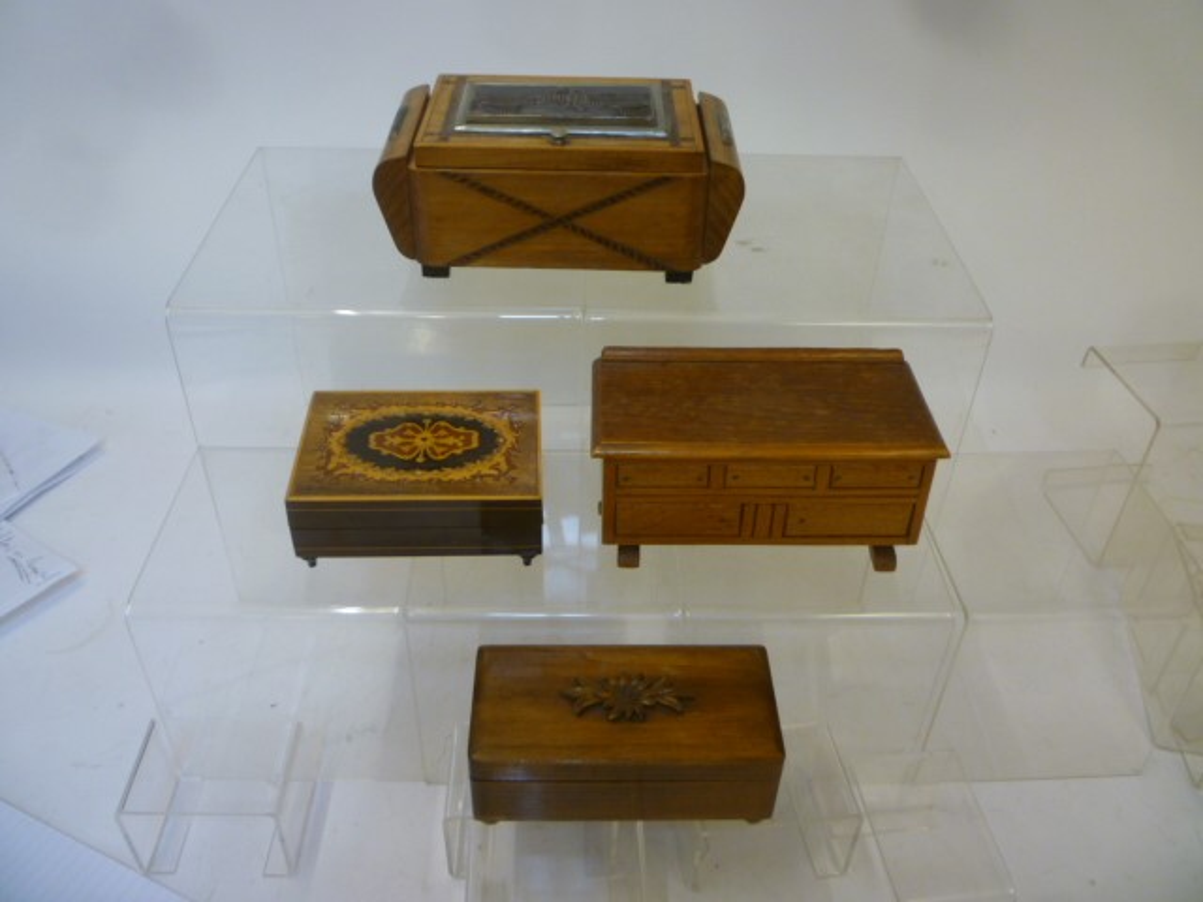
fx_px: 1008
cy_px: 451
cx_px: 602
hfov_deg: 61.7
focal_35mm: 29
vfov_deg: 48.2
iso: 160
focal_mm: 5.2
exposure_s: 1/30
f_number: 3.3
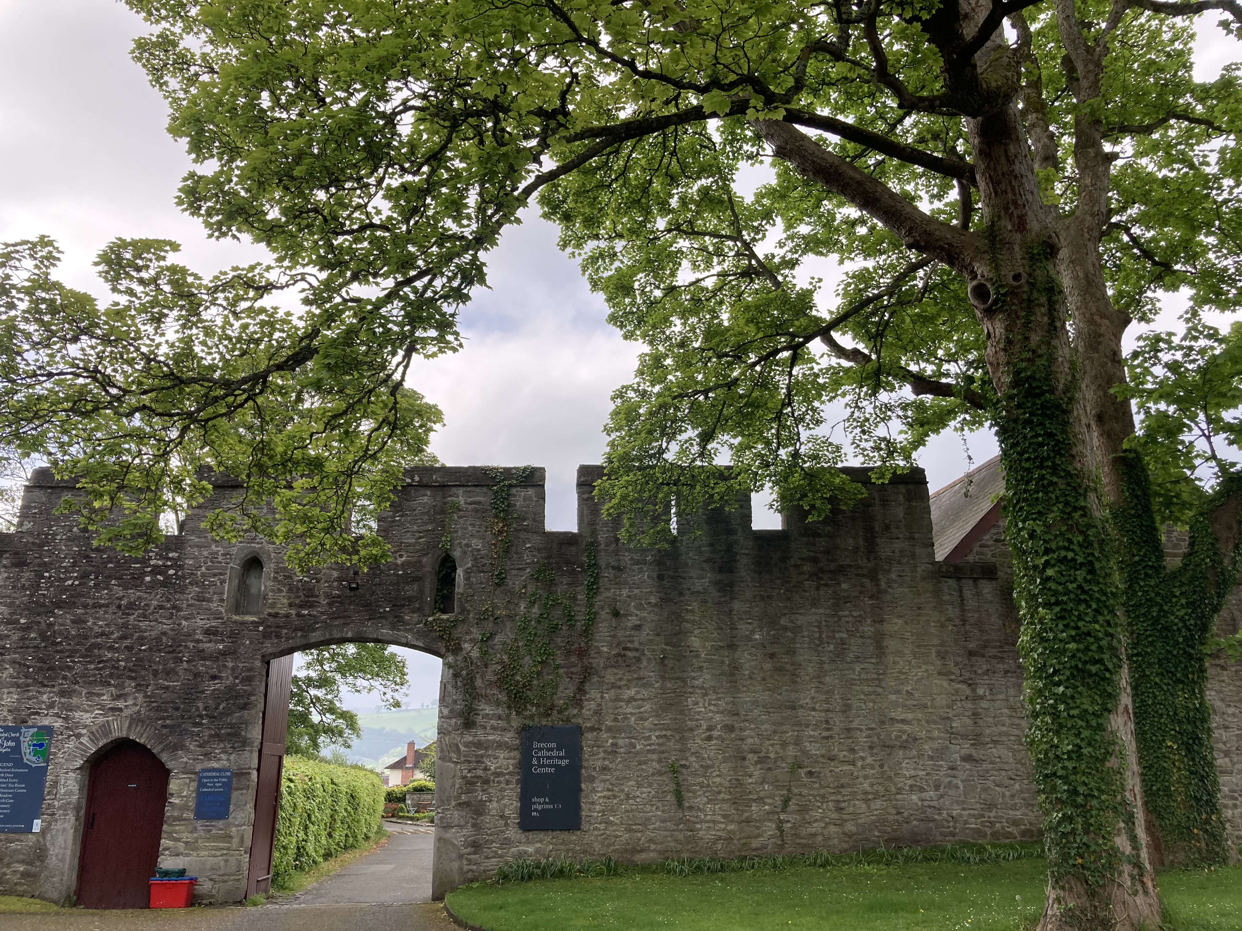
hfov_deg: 63.4
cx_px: 621
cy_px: 466
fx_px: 1005
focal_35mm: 28
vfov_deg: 49.7
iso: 20
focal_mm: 3.99
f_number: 1.8
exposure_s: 1/684
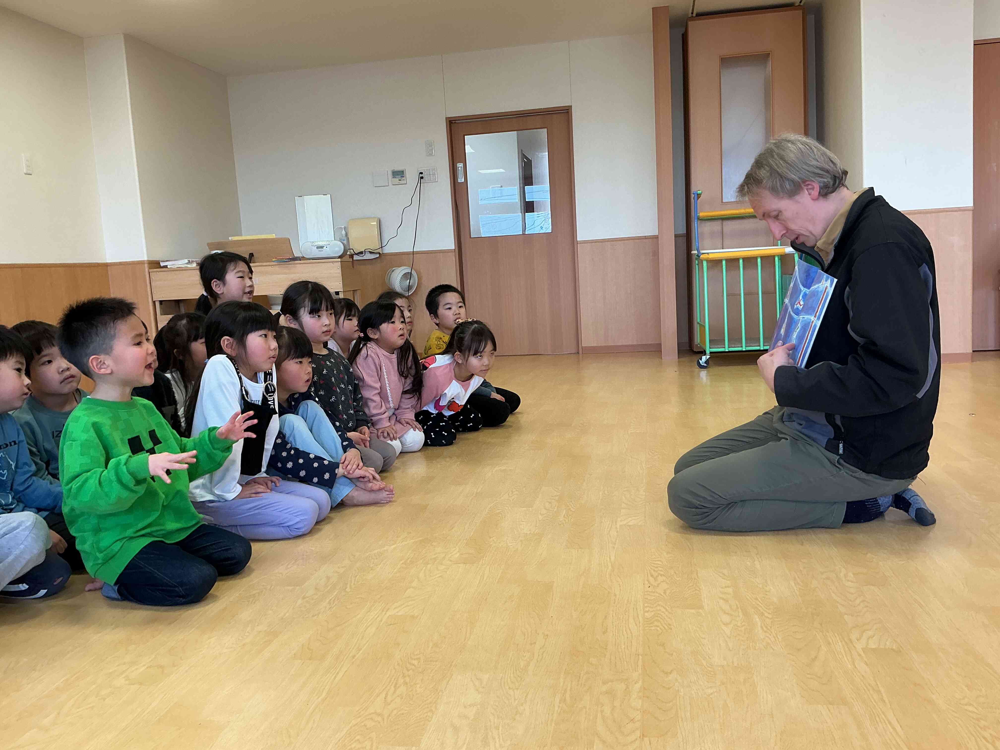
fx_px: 838
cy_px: 375
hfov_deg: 61.7
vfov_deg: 48.2
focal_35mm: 29
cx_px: 500
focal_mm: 3
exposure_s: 1/120
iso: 50
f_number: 1.8
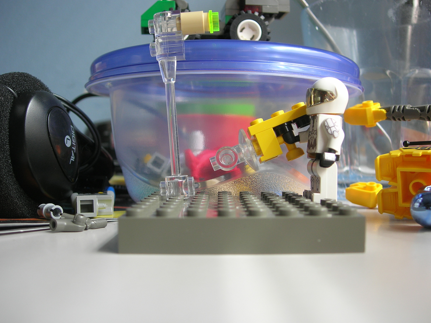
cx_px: 221
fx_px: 498
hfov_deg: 46.8
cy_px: 158
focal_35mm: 40
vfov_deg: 36.0
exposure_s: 1/22.7
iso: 64
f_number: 2.8
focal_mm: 7.8
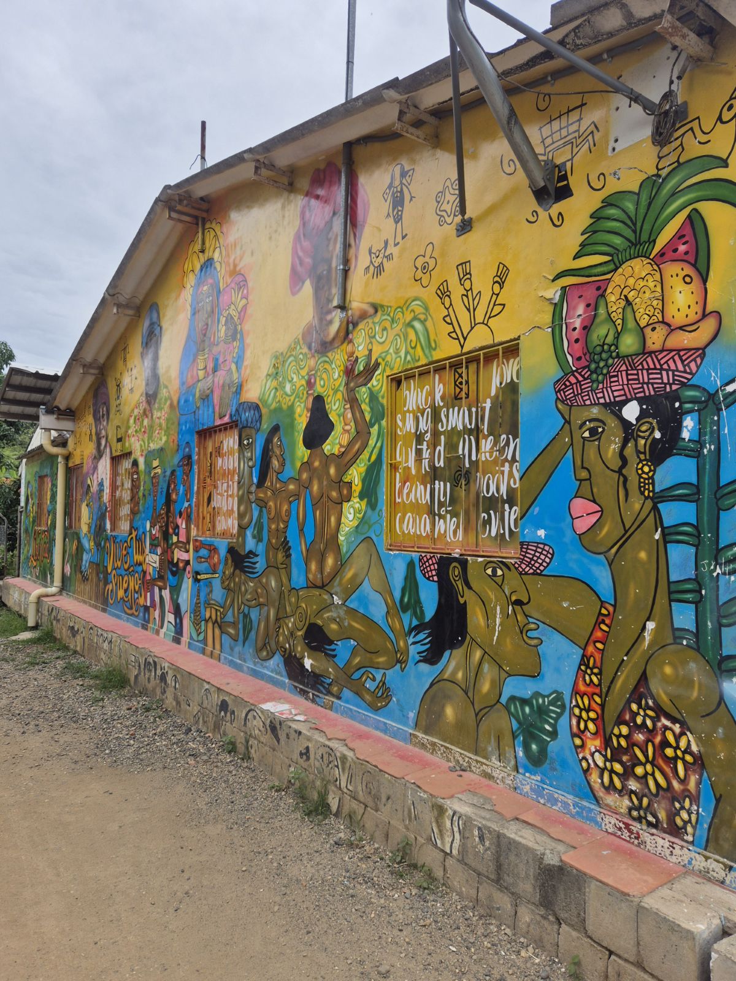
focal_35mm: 23
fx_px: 652
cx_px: 368
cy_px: 490
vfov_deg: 73.9
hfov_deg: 58.9
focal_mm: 5.4
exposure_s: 1/909
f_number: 1.8
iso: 25
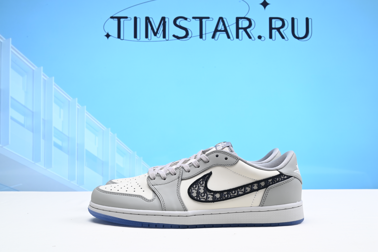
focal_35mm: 41
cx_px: 189
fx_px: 431
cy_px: 126
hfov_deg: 47.4
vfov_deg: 32.7
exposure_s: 1/2
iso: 100
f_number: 16
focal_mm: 41
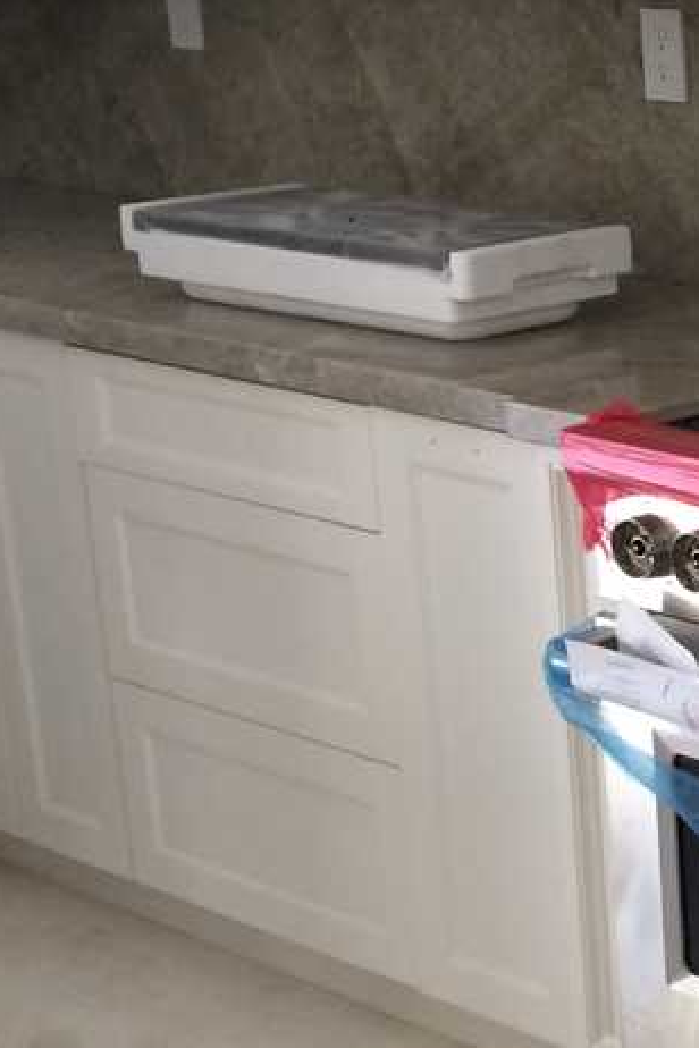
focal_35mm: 90
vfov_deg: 22.6
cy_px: 658
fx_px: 2621
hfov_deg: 13.8
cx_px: 1208
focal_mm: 4.12
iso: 64
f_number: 2.2
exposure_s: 1/30
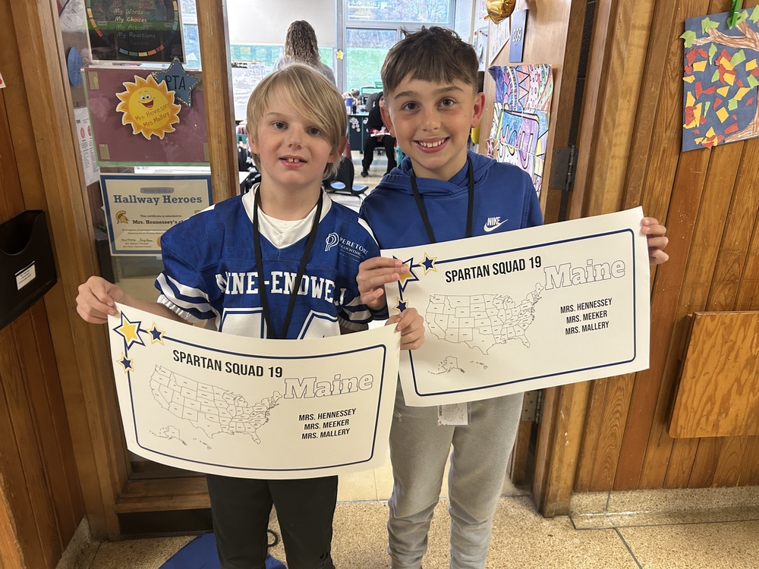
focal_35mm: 26
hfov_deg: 67.3
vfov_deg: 53.1
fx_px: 570
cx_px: 380
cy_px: 284
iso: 200
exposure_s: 1/56
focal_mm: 5.7
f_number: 1.5
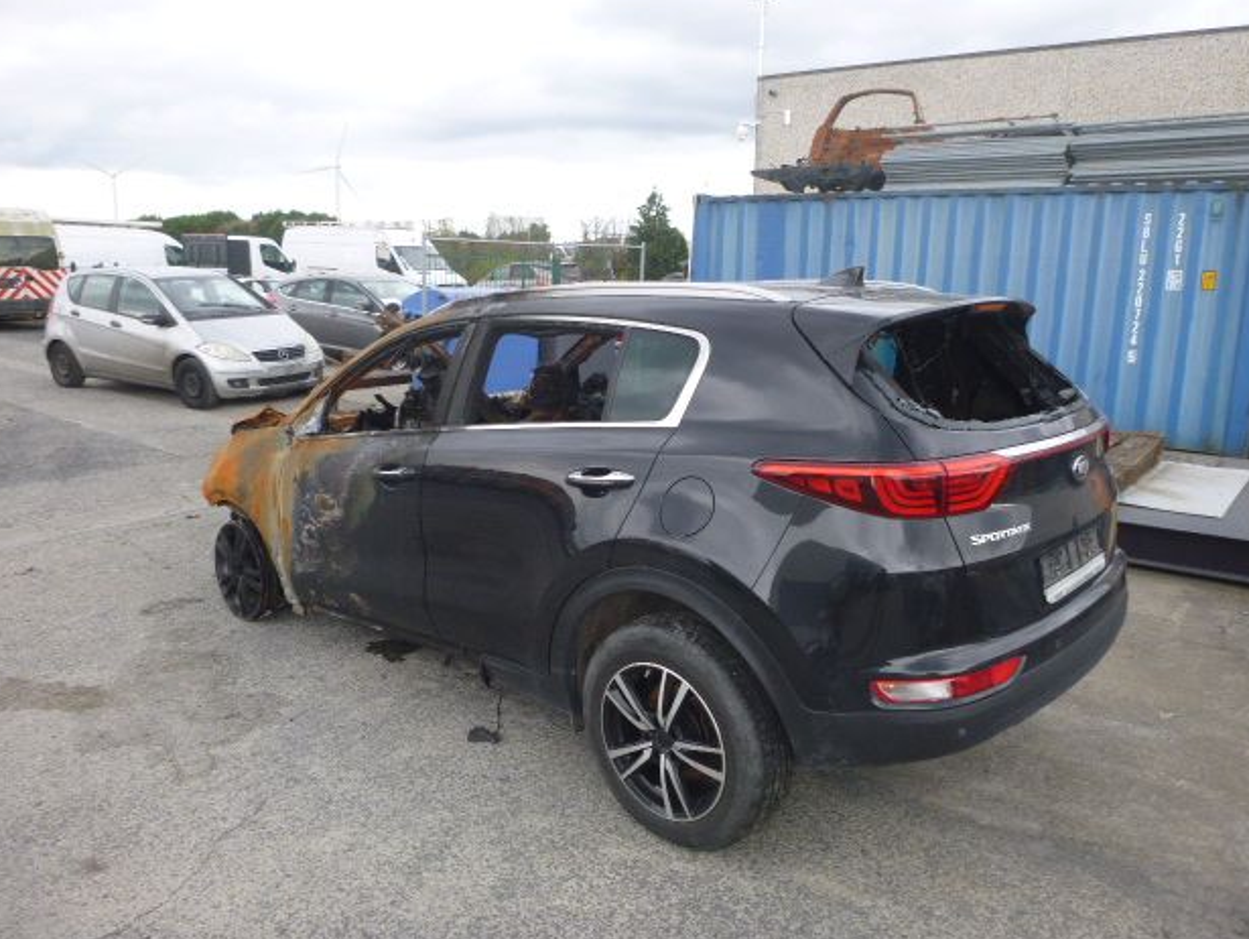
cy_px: 463
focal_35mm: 26
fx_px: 939
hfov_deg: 67.3
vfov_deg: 53.1
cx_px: 617
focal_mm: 4.5
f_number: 3.9
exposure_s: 1/60
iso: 125
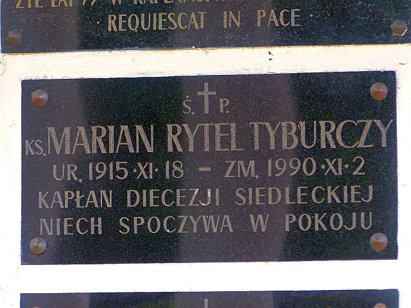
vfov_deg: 4.8
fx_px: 3681
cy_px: 154
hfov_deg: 6.4
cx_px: 206
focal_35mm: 310
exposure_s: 1/80
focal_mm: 55.7
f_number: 2.8
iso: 160
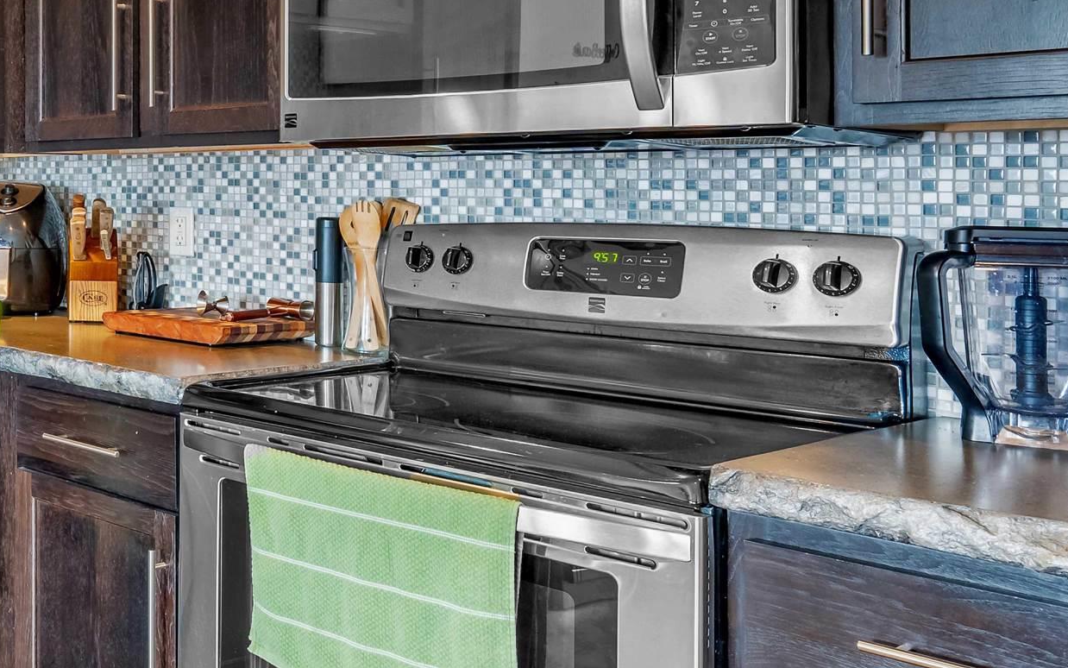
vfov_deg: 29.5
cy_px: 186
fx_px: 1252
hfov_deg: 35.6
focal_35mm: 43
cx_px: -230
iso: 800
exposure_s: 1/15
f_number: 8
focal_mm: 17
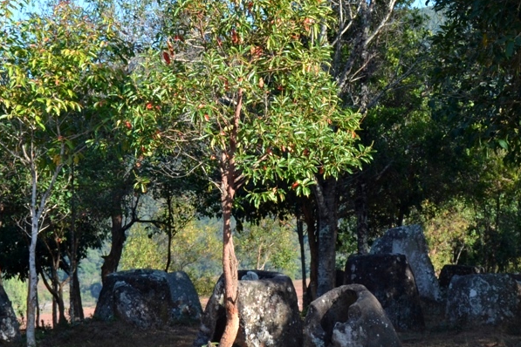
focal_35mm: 104
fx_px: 1507
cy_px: 215
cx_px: 357
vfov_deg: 13.1
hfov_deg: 19.5
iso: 100
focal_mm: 31
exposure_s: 1/160
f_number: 6.3
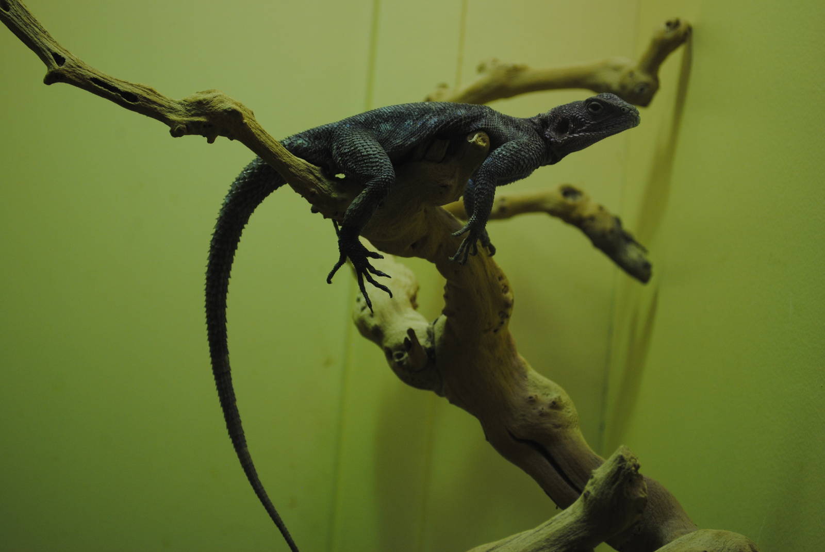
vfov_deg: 19.0
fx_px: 1652
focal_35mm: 72
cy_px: 276
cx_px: 412
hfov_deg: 28.0
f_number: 5.6
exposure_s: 1/40
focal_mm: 48
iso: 200
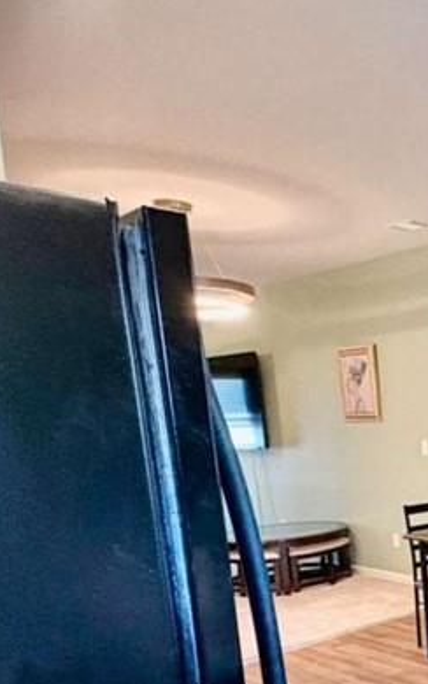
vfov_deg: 48.7
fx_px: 727
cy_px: 500
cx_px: 668
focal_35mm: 39
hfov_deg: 24.3
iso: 640
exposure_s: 1/60
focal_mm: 2.22
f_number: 2.2
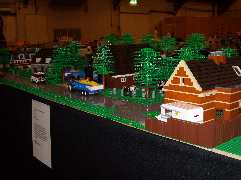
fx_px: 306
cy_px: 90
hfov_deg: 42.9
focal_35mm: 44
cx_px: 120
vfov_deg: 32.9
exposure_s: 1/60
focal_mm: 7.1
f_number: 3.1
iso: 200
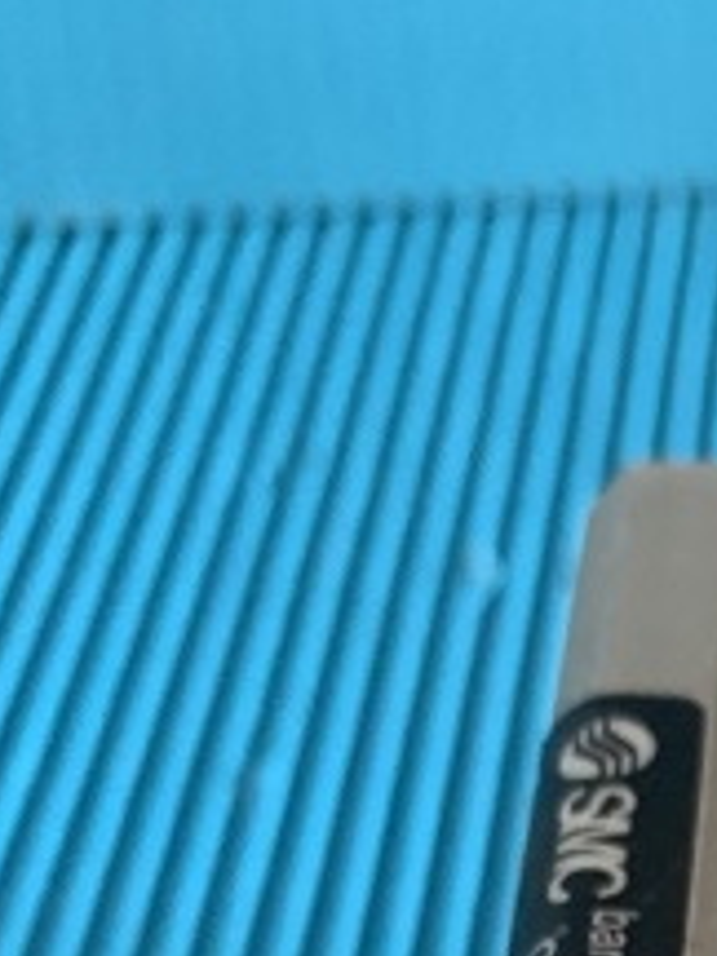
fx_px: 2679
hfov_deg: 14.1
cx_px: 1131
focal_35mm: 97
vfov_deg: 18.0
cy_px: 1454
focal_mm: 4.25
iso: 200
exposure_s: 1/60
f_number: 1.8
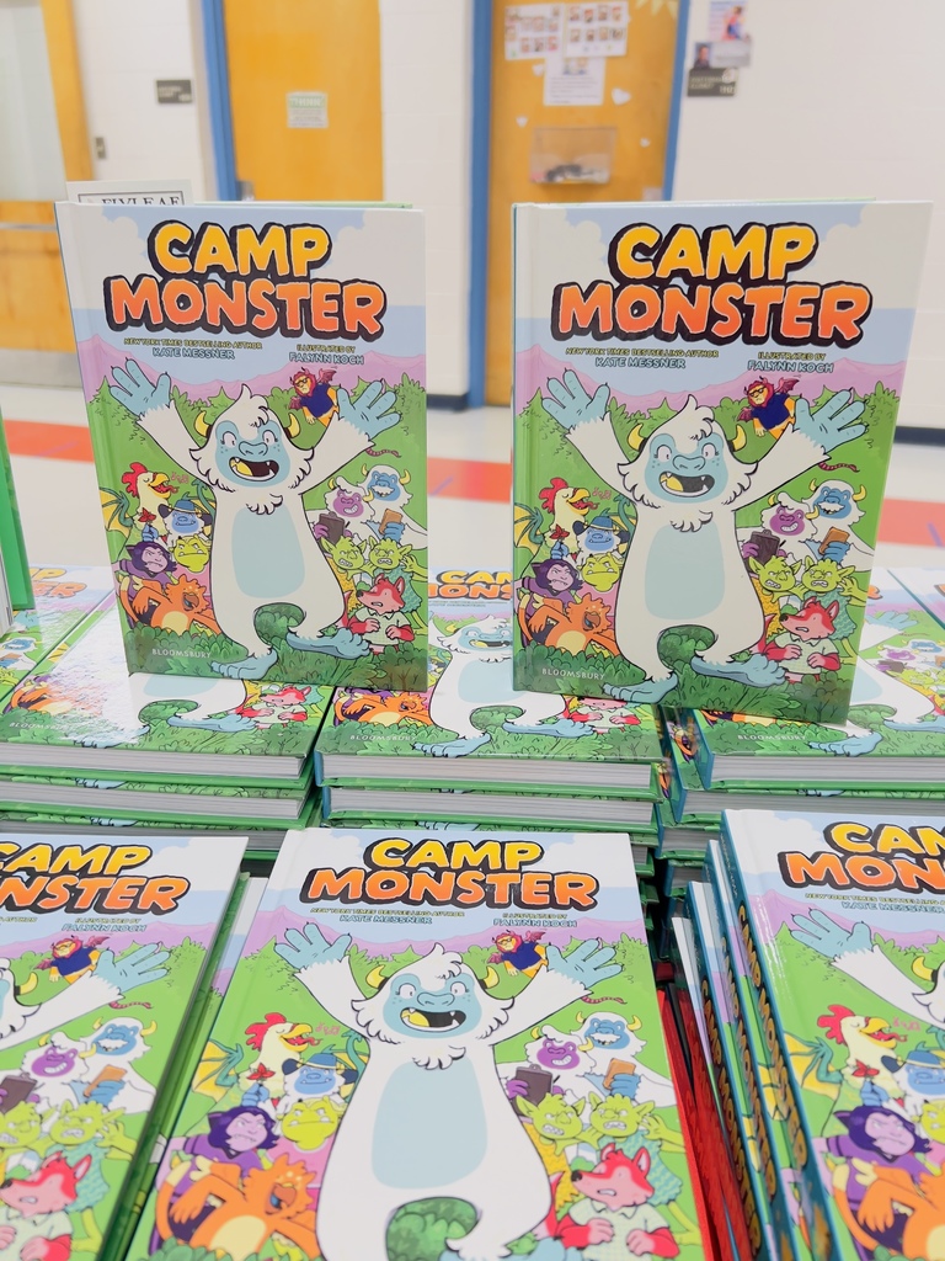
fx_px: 946
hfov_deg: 53.1
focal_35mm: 26
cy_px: 630
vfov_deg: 67.3
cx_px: 472
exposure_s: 1/60
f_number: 1.5
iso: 125
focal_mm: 5.7
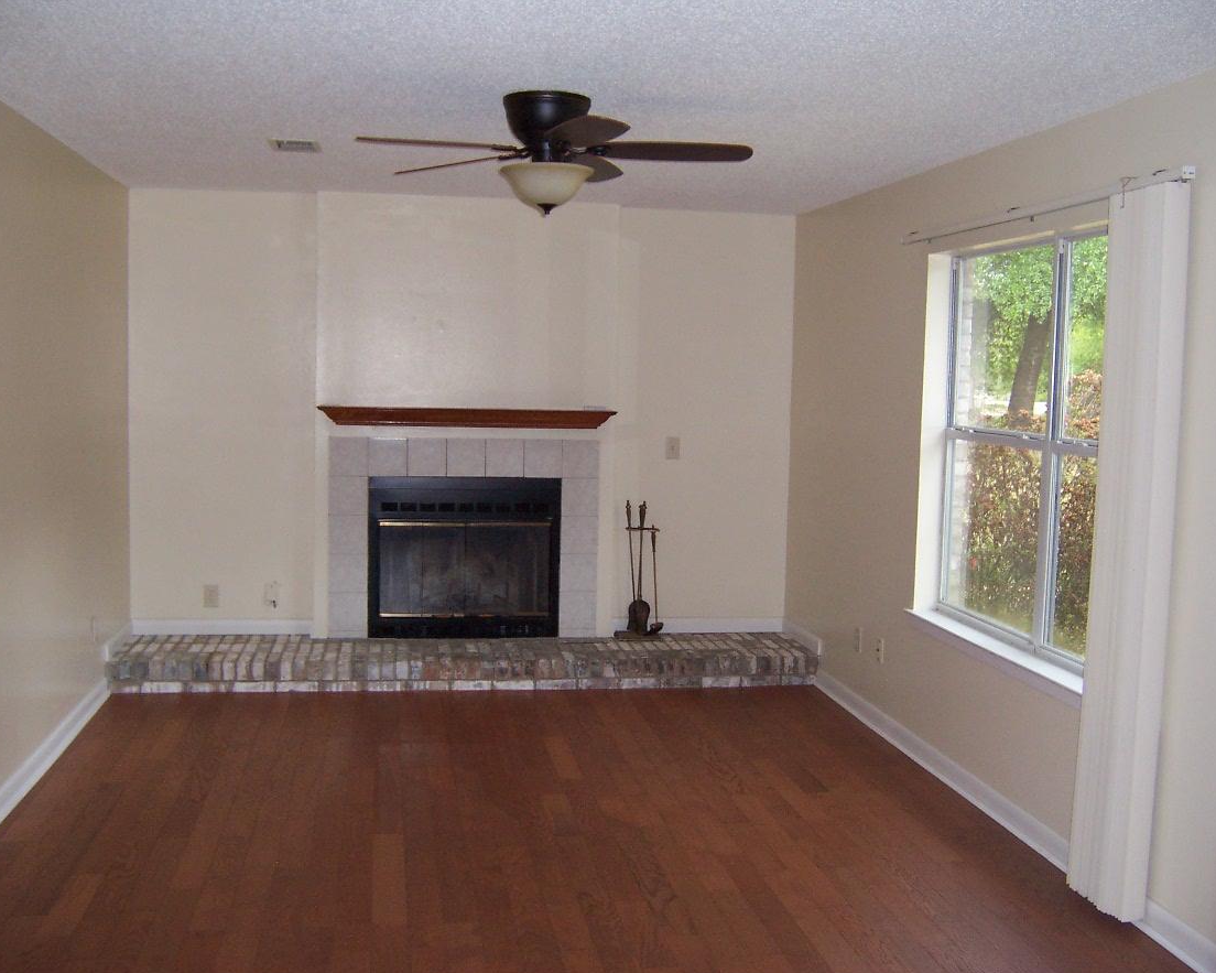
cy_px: 494
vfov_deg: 42.2
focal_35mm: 35
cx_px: 615
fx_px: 1260
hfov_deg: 51.5
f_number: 2.8
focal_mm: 5.5
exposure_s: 1/60
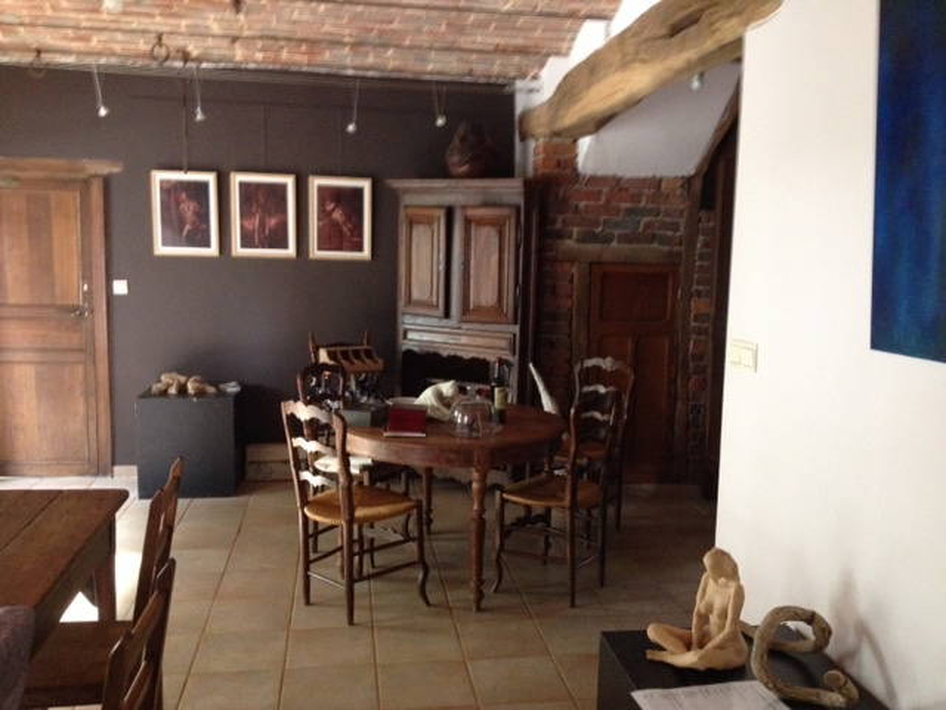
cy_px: 355
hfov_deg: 52.6
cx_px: 473
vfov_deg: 40.7
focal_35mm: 35
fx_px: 956
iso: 320
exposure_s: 1/20
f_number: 2.4
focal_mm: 4.28
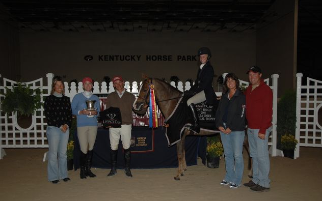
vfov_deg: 37.3
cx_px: 163
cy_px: 105
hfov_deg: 56.7
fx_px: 298
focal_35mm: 34
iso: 200
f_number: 3.8
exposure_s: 1/125
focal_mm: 22
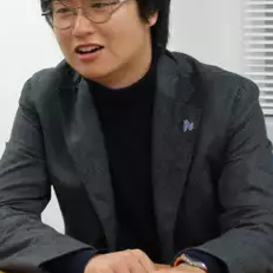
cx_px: 136
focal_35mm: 126
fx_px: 1124
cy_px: 111
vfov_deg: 13.8
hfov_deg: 13.8
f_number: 4.5
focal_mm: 38
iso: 400
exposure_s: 1/30
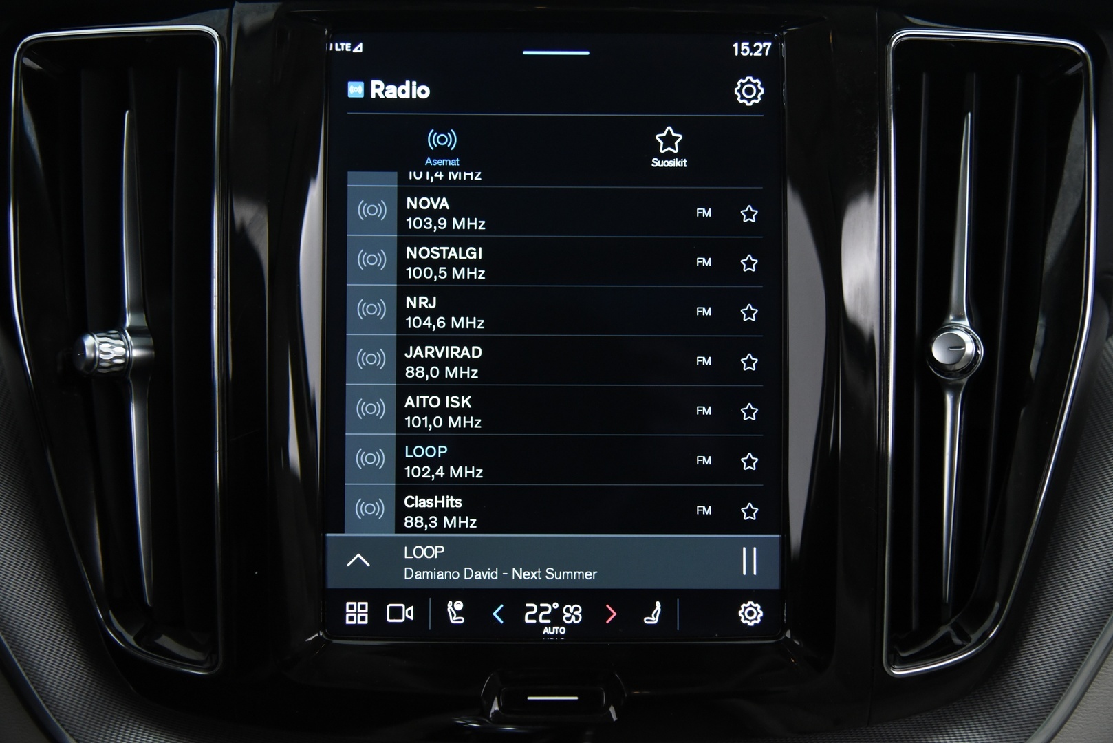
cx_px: 556
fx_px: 1361
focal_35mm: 44
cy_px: 372
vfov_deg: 30.5
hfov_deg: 44.5
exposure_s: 1/40
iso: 4000
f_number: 4
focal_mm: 44
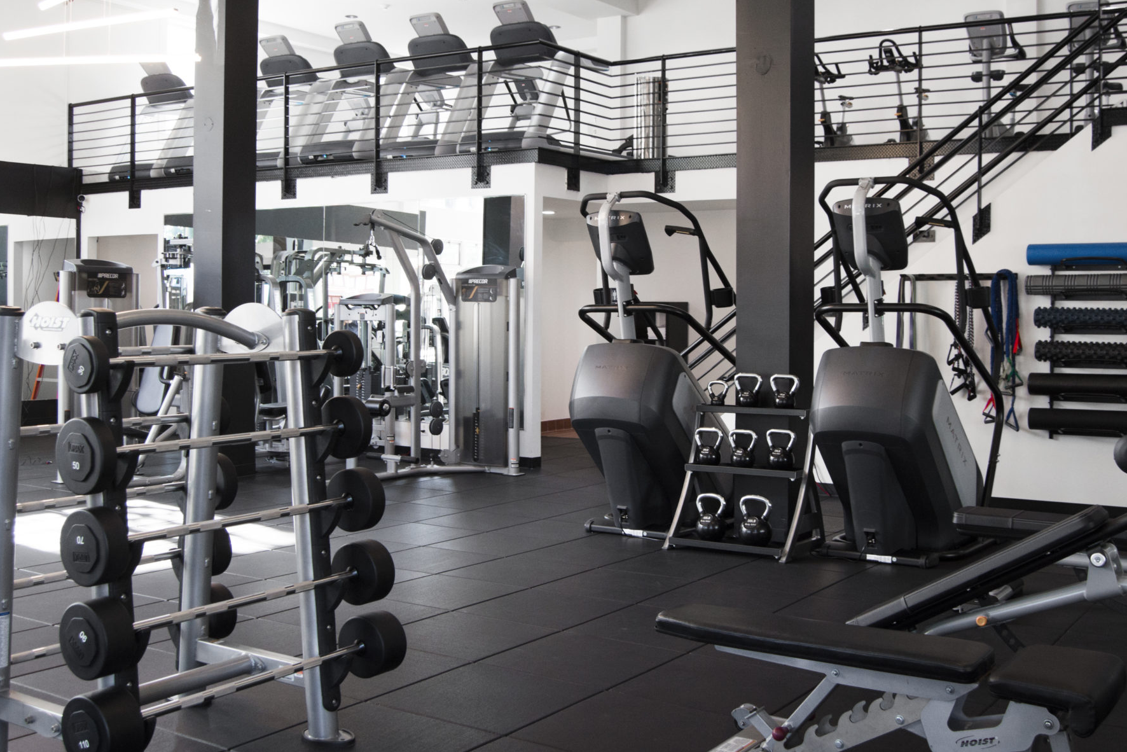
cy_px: 313
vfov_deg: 34.1
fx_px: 1221
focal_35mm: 39
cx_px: 599
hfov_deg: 49.5
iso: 400
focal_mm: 18
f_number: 4.5
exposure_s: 1/80
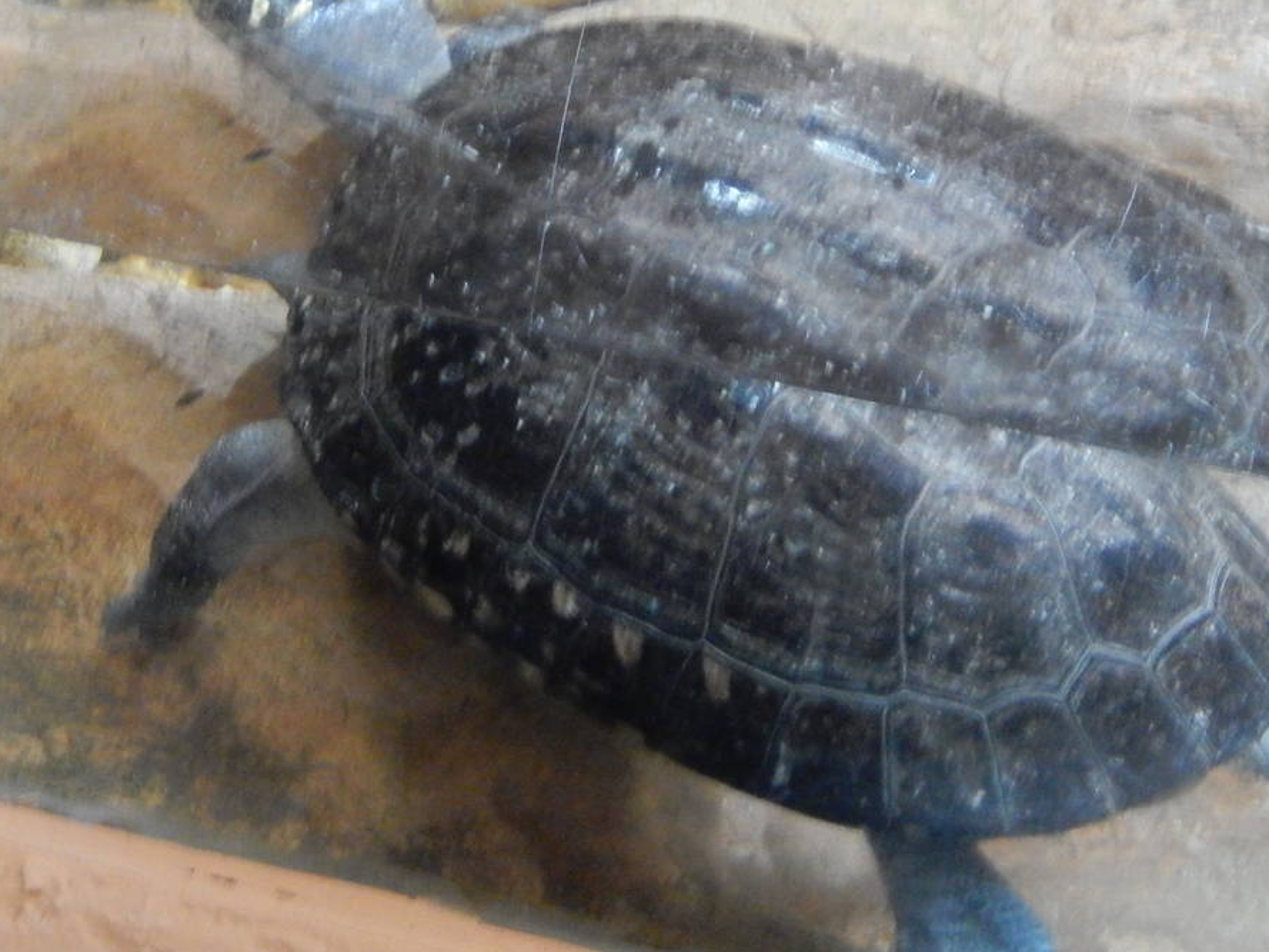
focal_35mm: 153
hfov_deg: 12.9
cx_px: 669
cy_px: 226
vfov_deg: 9.7
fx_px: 5610
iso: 800
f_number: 5.1
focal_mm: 15.2
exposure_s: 1/13
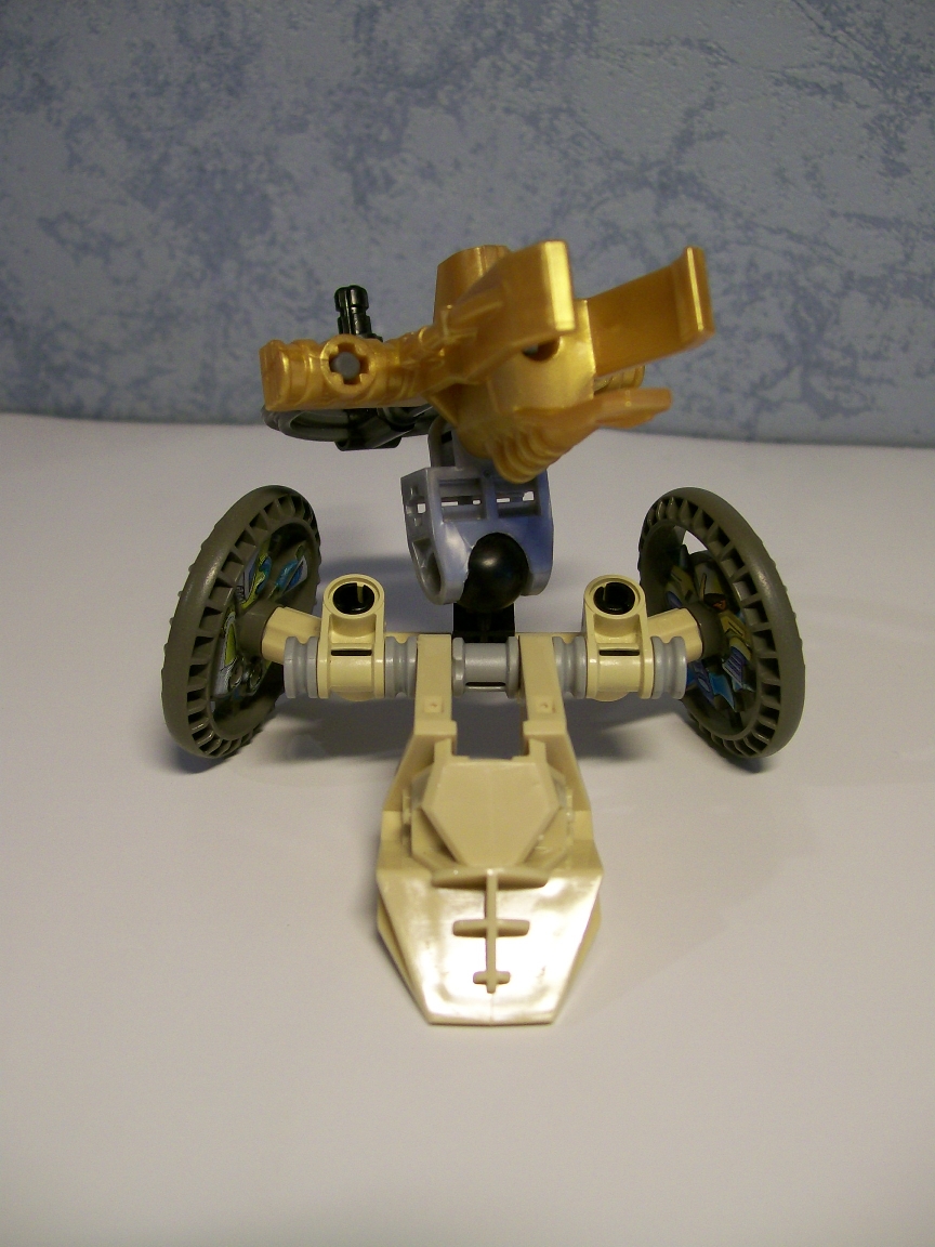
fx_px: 1297
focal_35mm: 36
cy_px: 624
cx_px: 468
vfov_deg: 51.4
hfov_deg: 39.7
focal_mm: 6
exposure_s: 1/32
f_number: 2.7
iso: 87
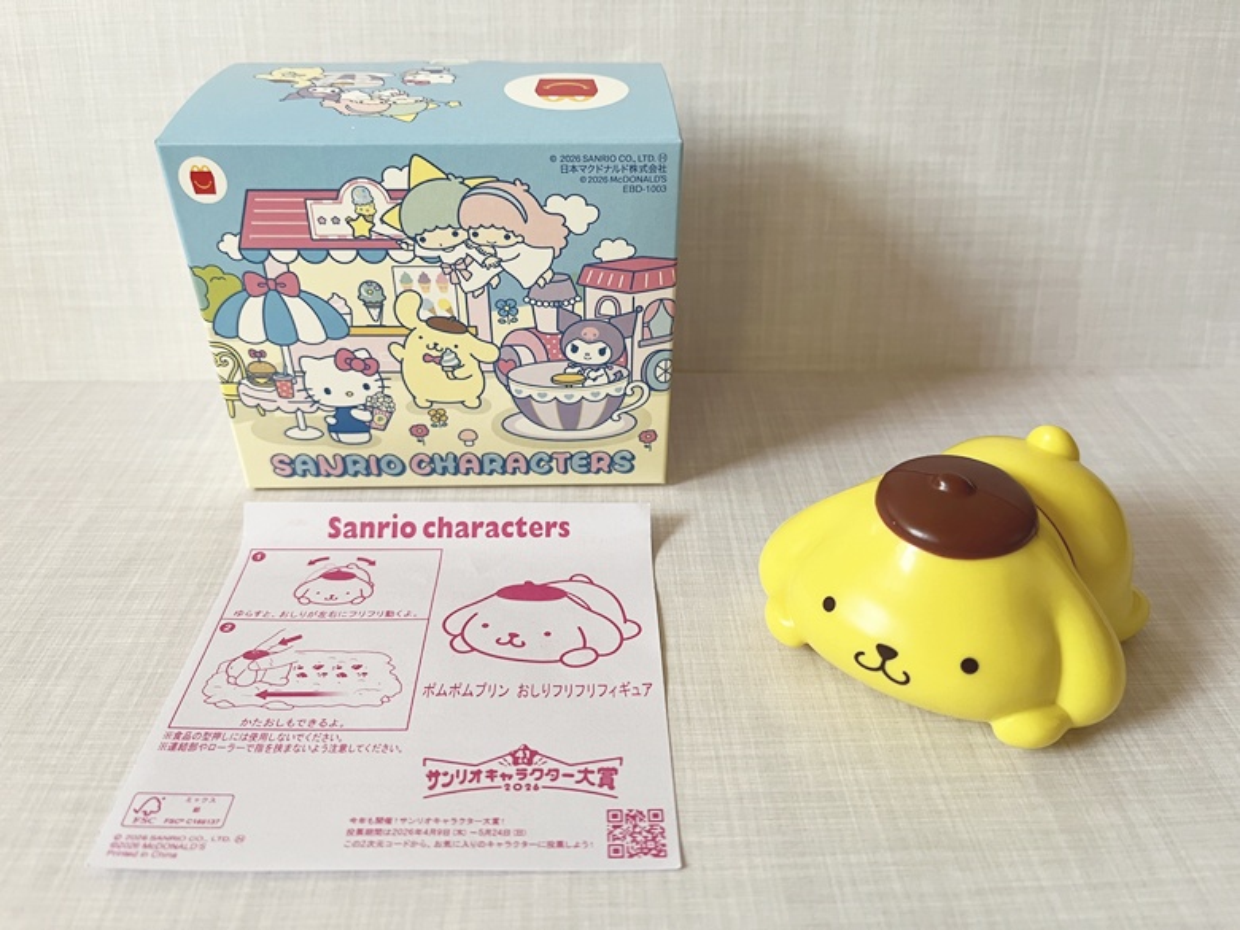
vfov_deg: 53.1
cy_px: 465
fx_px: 931
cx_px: 620
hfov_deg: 67.3
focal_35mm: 26
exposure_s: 1/94
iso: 125
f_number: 1.6
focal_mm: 5.1
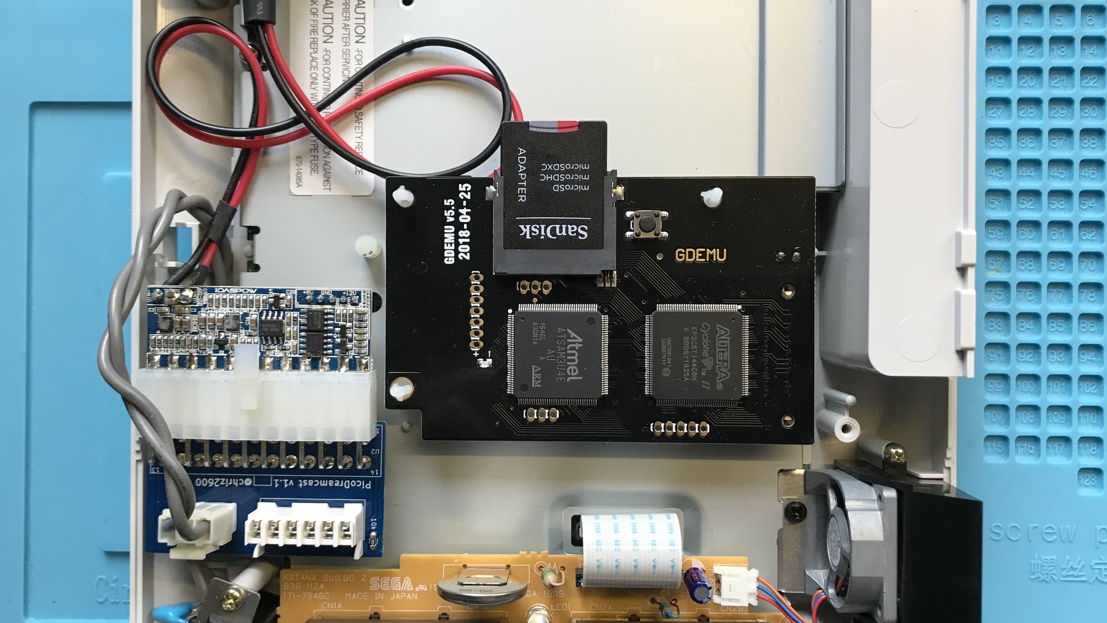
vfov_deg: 34.6
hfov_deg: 58.0
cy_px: 300
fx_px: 998
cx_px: 534
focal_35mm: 34
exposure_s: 1/33
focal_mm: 3.99
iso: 25
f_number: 1.8
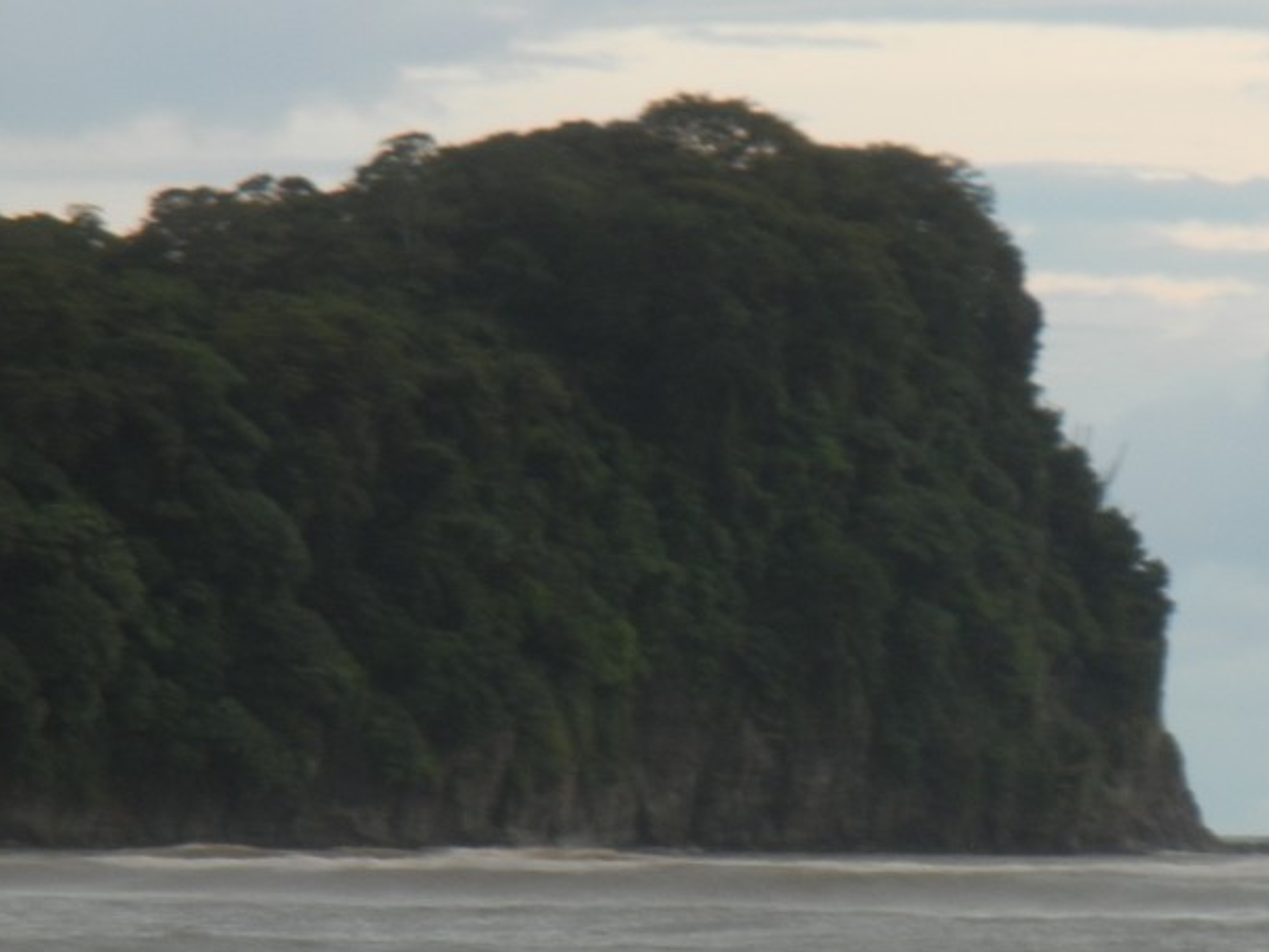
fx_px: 18737
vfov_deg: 2.9
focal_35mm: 511
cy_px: 640
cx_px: 990
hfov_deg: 3.9
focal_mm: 54
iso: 200
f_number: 5.6
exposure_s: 1/1.8
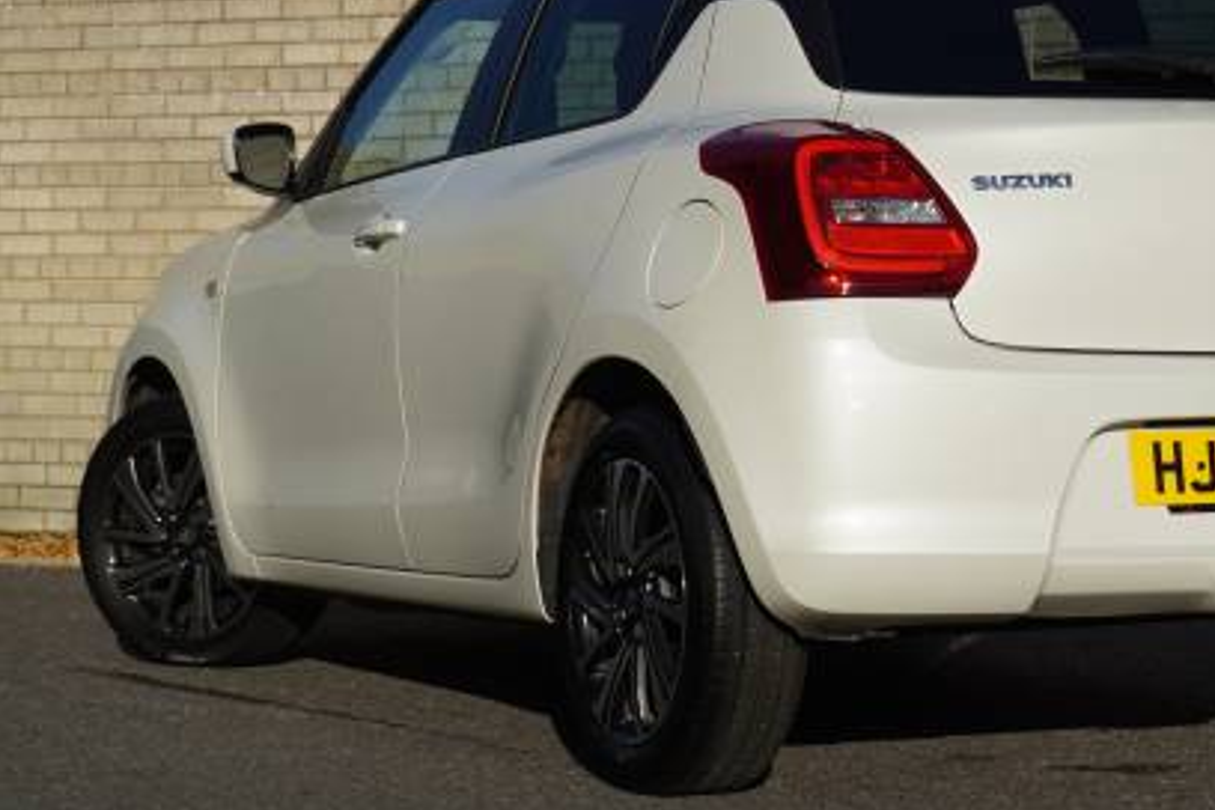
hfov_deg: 19.2
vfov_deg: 12.9
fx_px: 3570
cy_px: 286
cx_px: 852
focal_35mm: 106
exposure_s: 1/1500
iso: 400
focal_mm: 45
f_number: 6.7
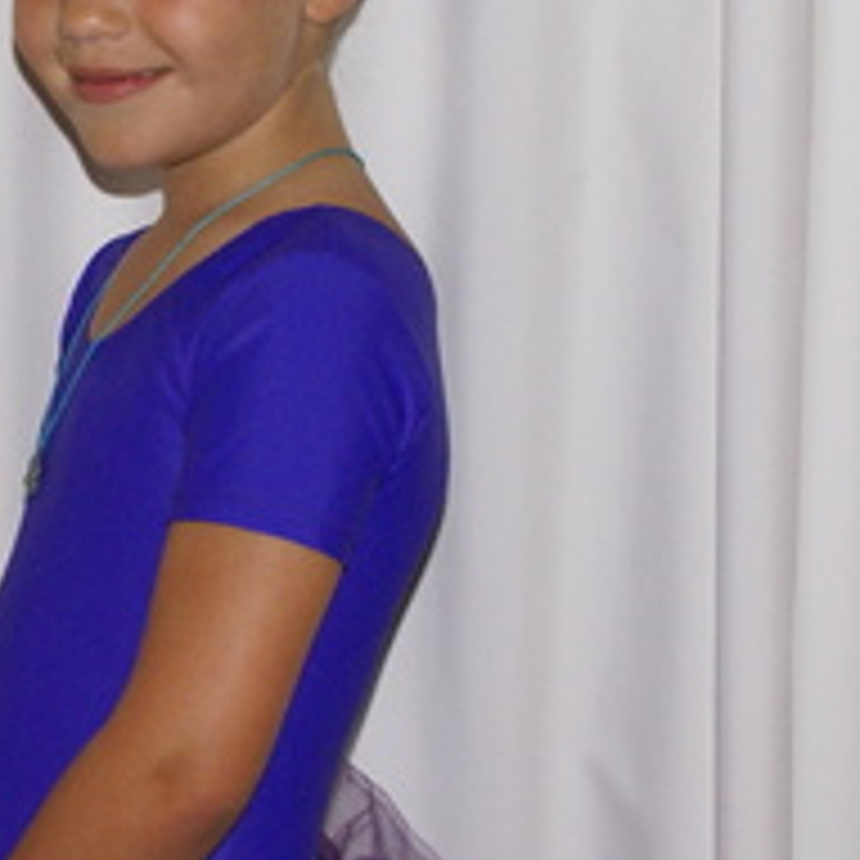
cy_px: 349
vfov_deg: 11.7
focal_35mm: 149
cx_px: 50
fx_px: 4200
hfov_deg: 11.6
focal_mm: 35
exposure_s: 1/60
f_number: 5.6
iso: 400
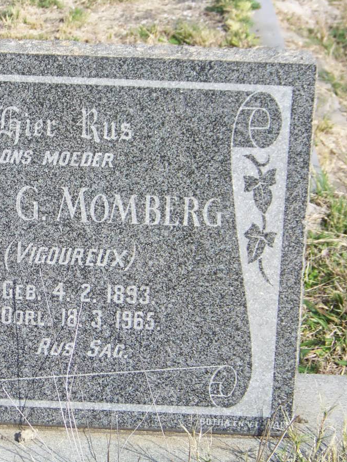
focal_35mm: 129
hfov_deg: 11.5
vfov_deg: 15.3
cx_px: 73
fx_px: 1724
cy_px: 230
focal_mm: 16.2
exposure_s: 1/500
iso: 64
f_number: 3.2
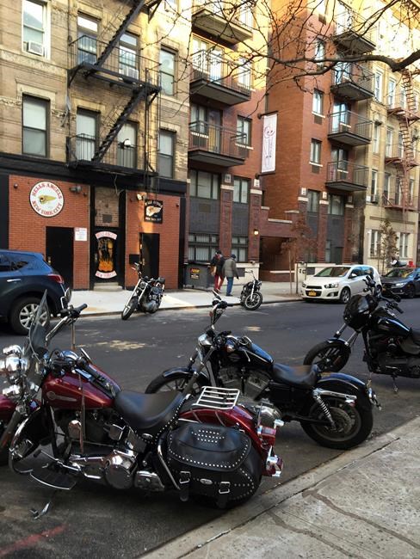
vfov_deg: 61.6
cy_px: 280
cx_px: 210
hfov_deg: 48.3
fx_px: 469
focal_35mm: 29
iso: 25
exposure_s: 1/60
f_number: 2.2
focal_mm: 4.15
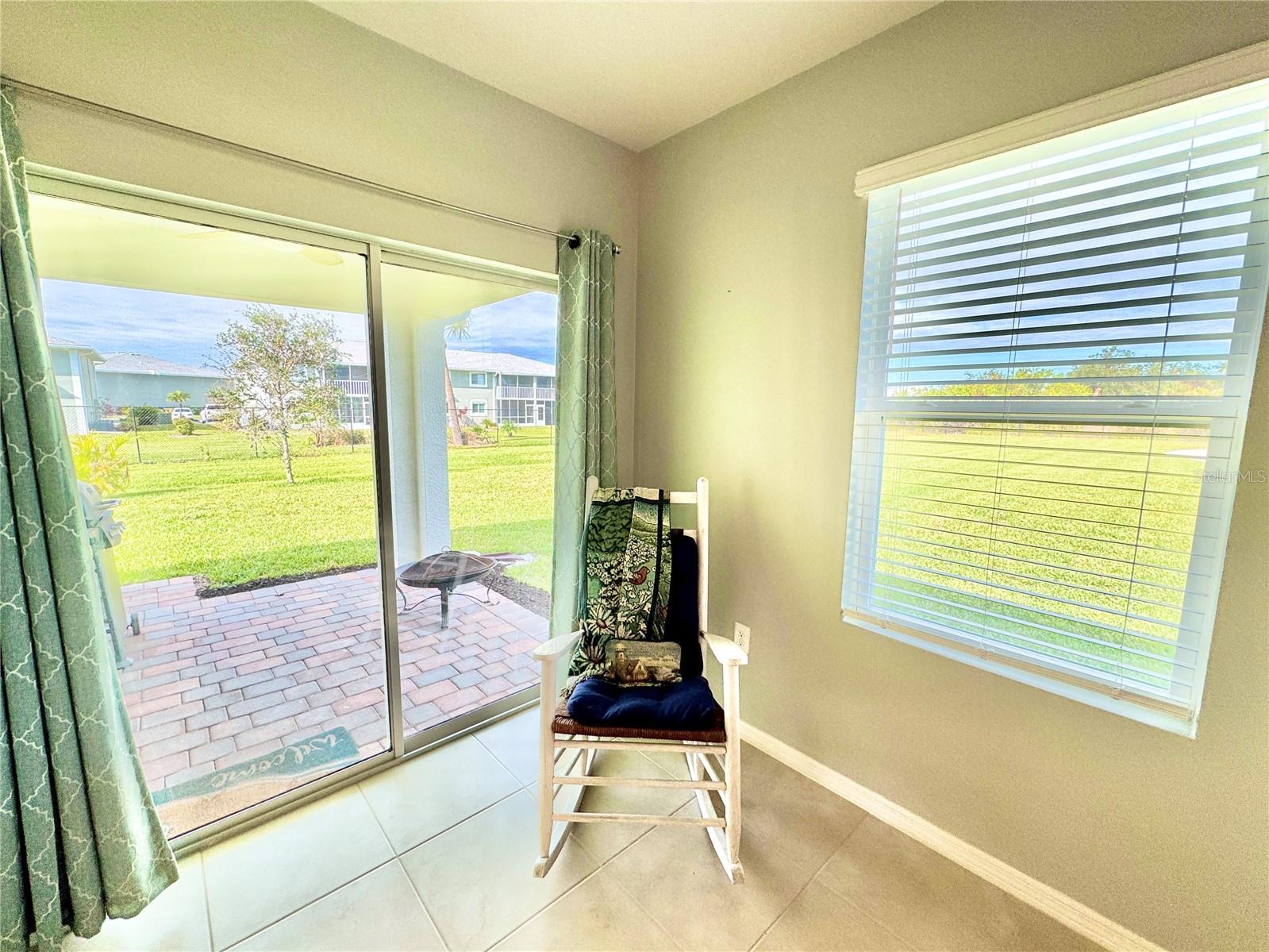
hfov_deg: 102.1
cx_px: 634
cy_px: 476
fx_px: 513
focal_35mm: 14
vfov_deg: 85.7
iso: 50
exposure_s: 1/120
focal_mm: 2.22
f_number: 2.2
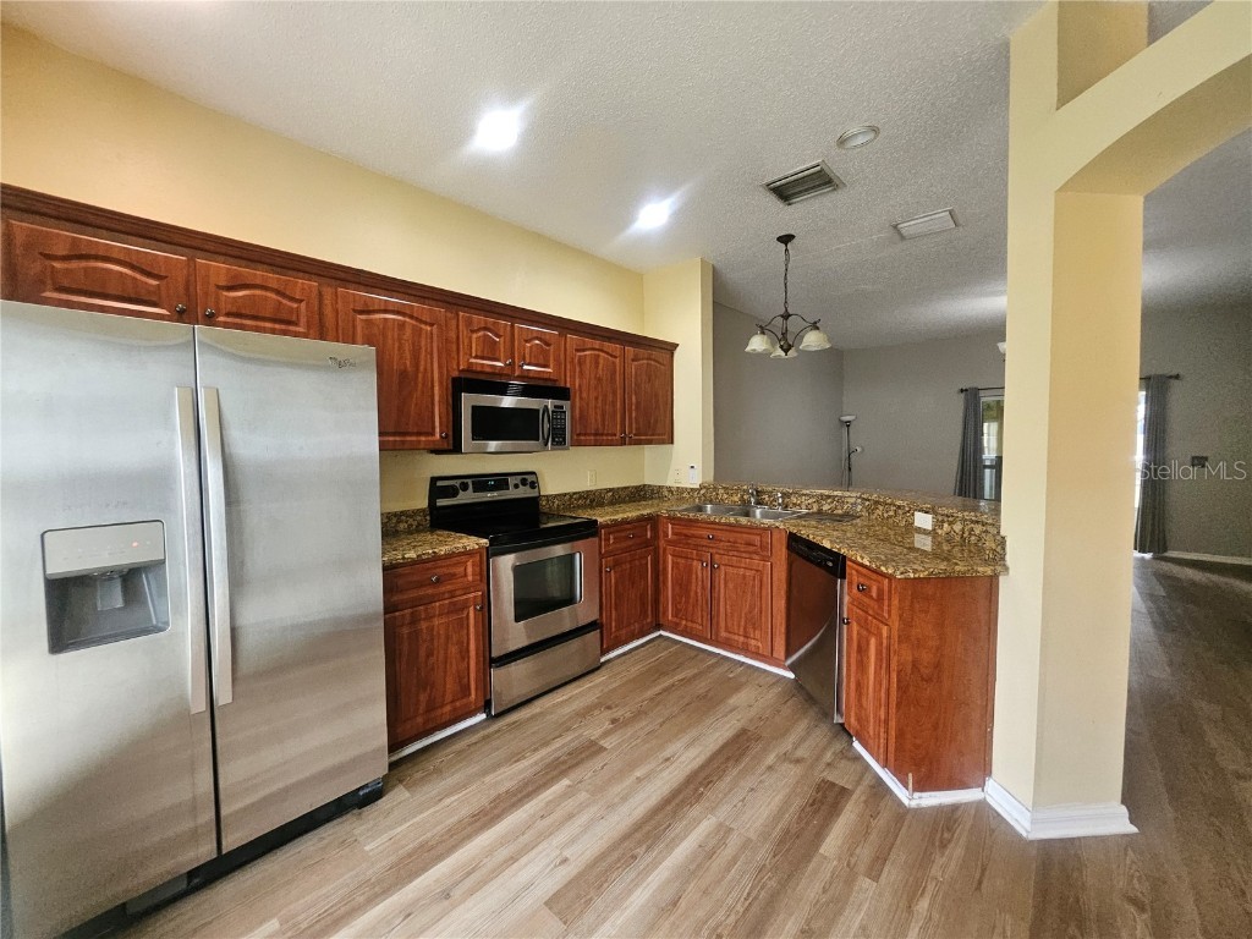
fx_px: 470
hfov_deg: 106.2
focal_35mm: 13
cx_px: 626
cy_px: 470
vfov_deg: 89.9
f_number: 2.2
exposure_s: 1/60
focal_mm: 1.7
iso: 320
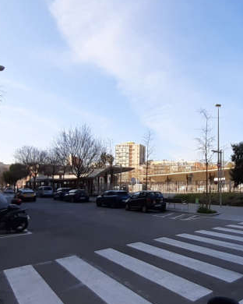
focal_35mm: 25
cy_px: 178
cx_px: 181
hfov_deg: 54.2
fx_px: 225
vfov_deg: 67.6
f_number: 2.2
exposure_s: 1/719
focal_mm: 1.13
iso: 40
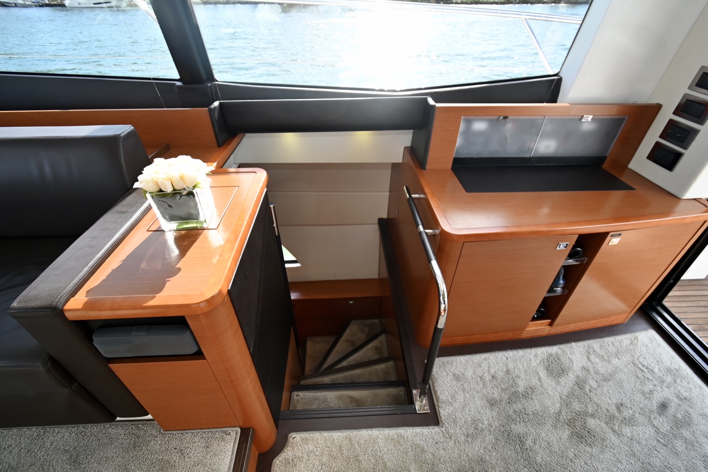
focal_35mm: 15
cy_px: 236
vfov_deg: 77.3
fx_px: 295
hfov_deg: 100.4
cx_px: 354
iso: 400
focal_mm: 10
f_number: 4.5
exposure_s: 1/250
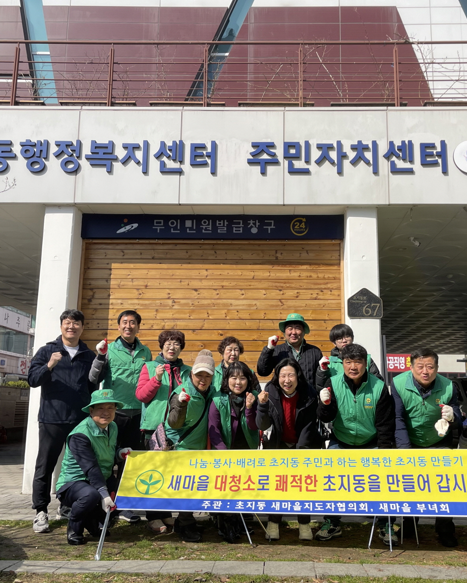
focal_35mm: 33
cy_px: 294
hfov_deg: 44.5
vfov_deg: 54.2
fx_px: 570
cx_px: 262
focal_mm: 5.1
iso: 32
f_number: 1.6
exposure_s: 1/3086
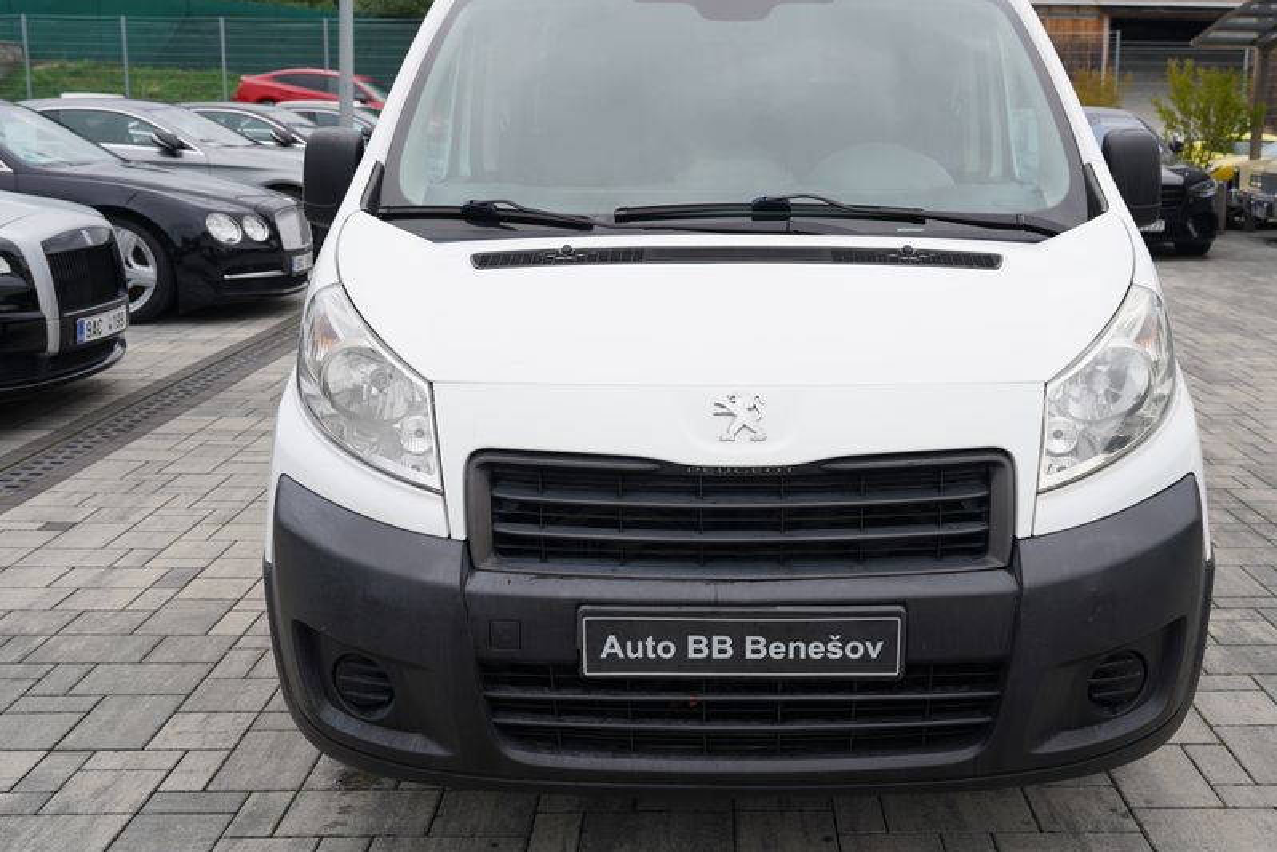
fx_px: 1455
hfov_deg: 47.2
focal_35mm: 41
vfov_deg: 32.6
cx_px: 742
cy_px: 415
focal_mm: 32
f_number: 5.6
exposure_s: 1/125
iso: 100
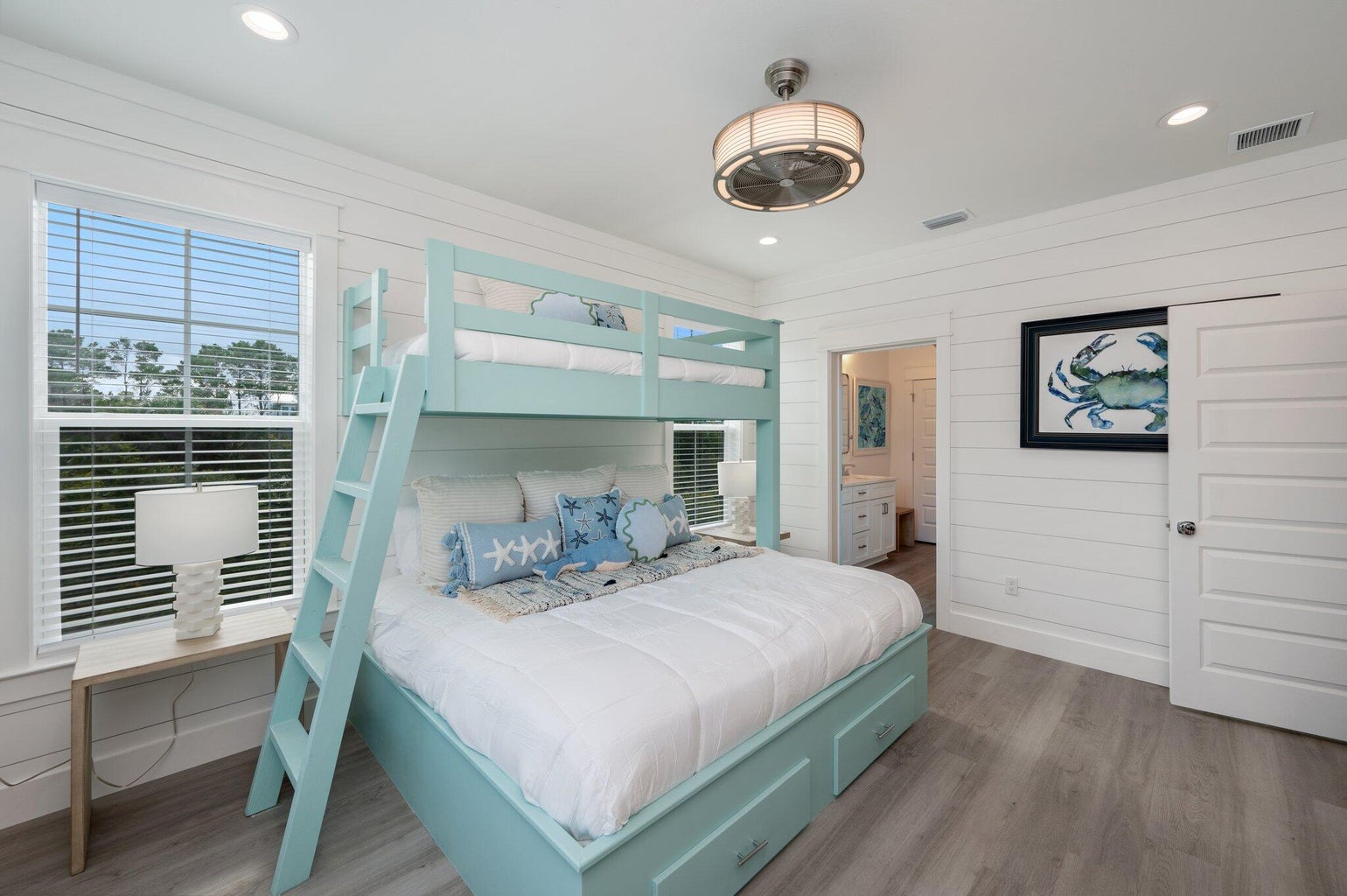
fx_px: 523
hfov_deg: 104.3
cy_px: 448
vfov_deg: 81.1
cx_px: 674
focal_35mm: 14
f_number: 9
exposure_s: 1/50
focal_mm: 14
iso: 160
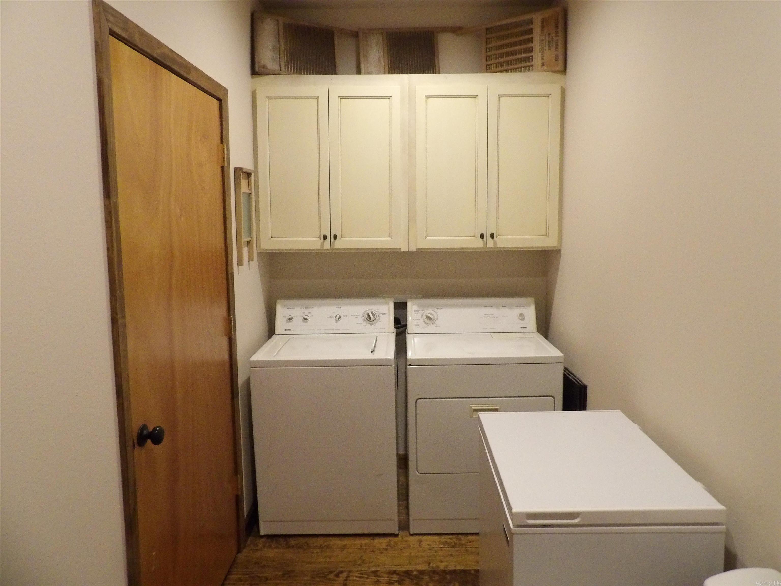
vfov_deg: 56.8
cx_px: 390
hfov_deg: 71.6
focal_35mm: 24
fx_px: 541
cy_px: 293
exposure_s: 1/60
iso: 800
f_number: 2.8
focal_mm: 4.3
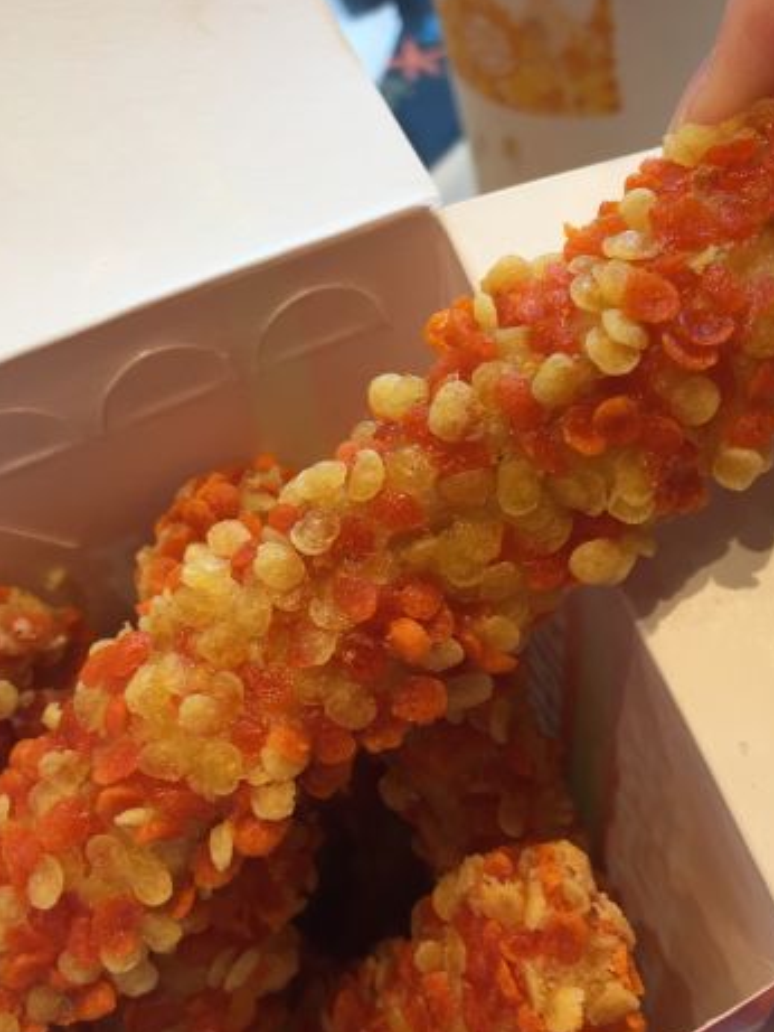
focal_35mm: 44
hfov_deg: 32.9
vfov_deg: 42.9
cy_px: 484
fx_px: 1311
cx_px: 390
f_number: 2.2
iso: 40
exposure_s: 1/50
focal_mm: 4.15
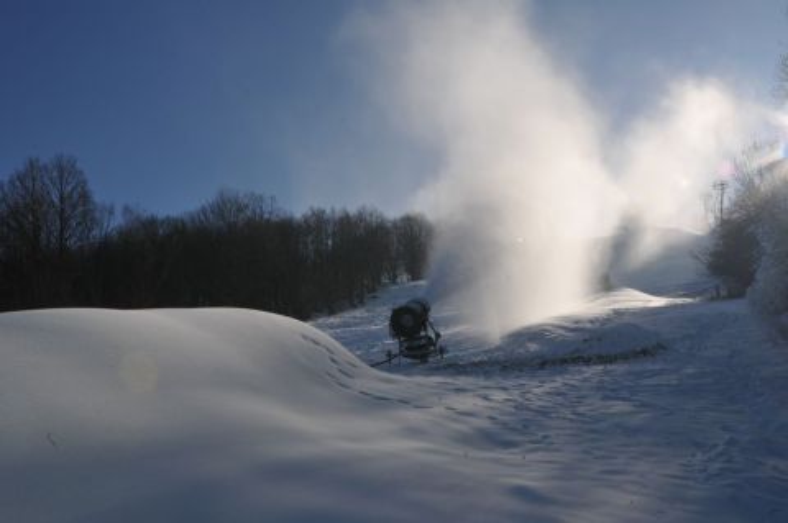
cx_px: 394
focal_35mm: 42
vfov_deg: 31.8
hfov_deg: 46.4
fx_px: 918
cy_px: 262
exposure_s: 1/400
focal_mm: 28
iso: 320
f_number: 22
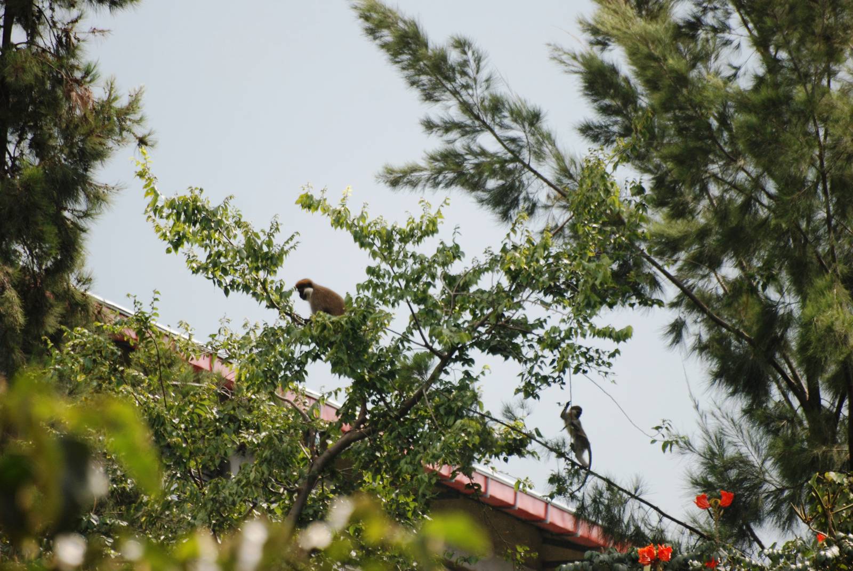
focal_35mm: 450
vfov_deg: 3.1
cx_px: 426
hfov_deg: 4.6
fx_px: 10675
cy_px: 286
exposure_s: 1/500
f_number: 5.6
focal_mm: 300
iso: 250
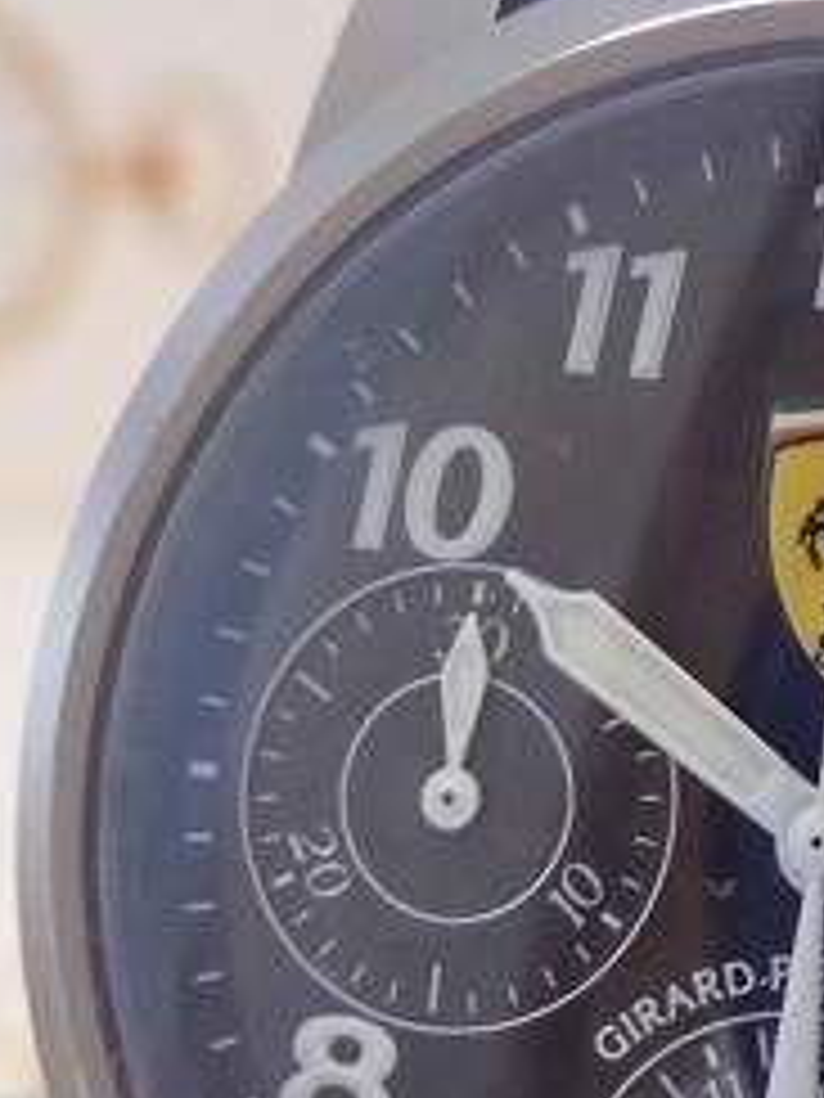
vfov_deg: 30.3
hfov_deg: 21.4
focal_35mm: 63
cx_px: 1018
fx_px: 2000
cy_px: 808
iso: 400
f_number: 3.1
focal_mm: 4.5
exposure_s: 1/30
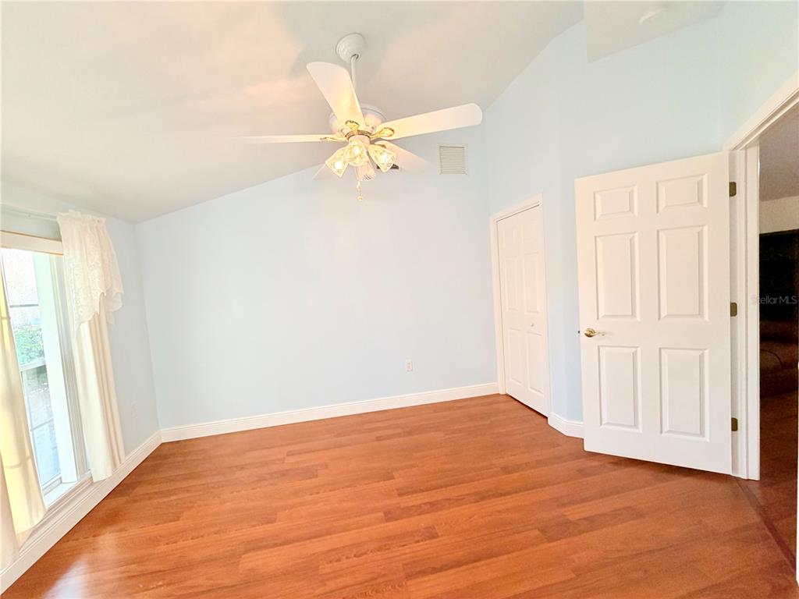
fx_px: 323
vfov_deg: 85.7
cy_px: 300
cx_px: 400
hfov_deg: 102.1
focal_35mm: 14
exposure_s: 1/120
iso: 250
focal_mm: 2.22
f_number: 2.2
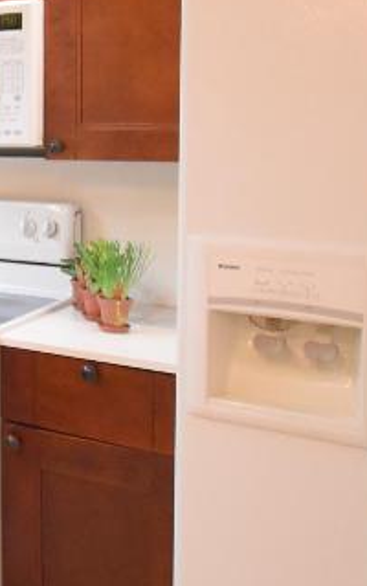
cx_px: -286
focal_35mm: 55
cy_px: 152
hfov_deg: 18.6
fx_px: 878
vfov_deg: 36.1
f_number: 4.5
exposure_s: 1/60
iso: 3200
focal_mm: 10
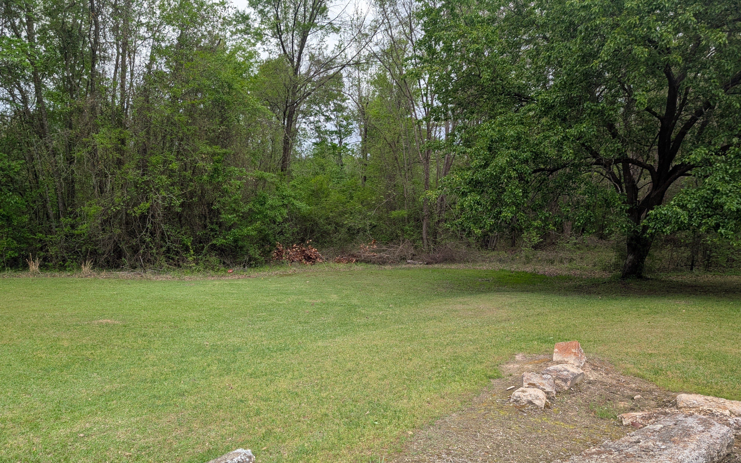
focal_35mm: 26
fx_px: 525
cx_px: 366
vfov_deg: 47.4
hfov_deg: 70.4
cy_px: 268
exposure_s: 1/210
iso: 31
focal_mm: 6.9
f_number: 1.68
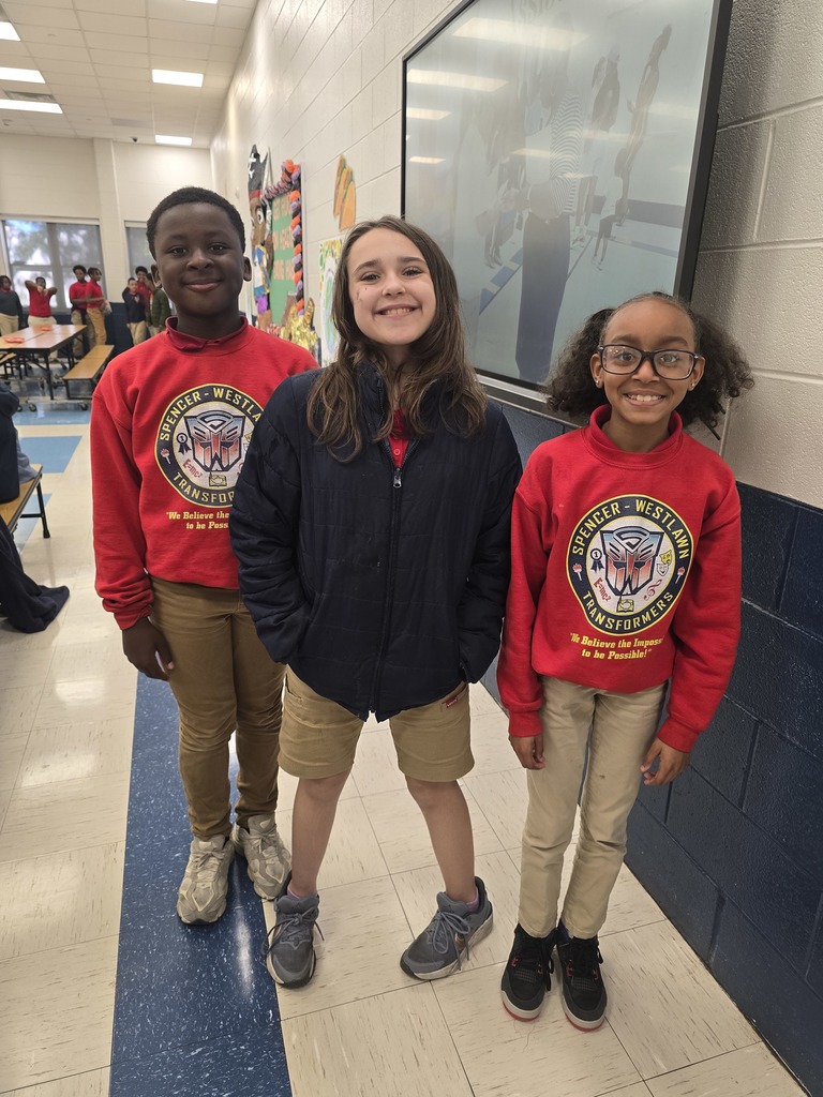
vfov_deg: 73.9
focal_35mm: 23
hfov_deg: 58.9
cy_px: 548
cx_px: 412
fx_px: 729
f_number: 1.7
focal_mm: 6.3
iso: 160
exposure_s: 1/120
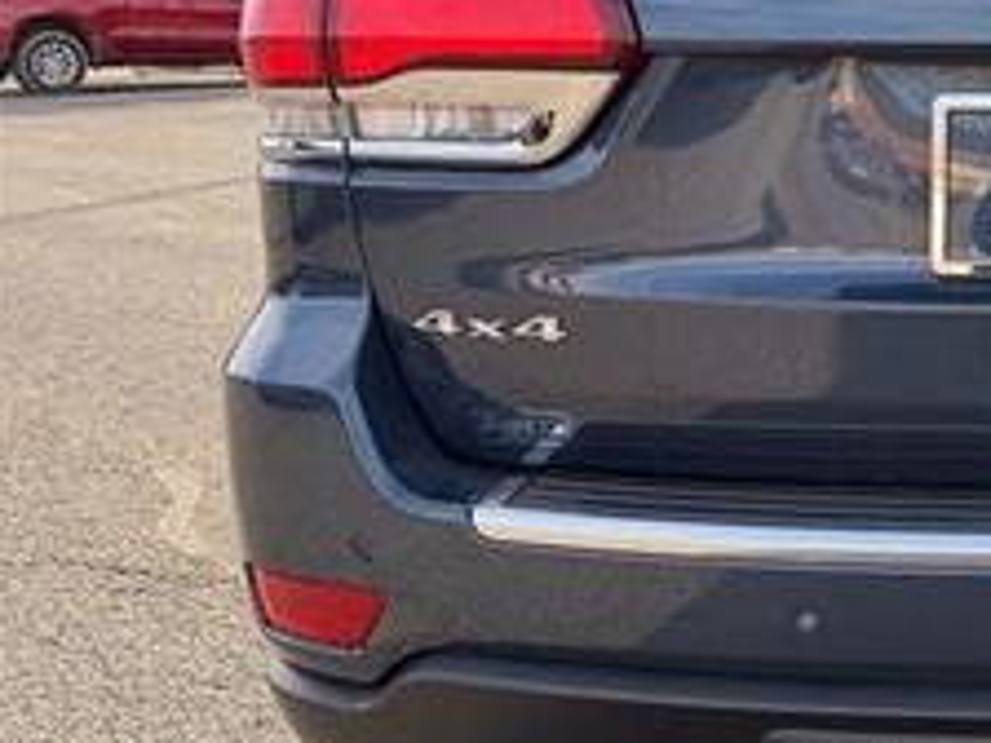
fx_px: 1546
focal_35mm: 54
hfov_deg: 31.4
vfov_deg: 26.6
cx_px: 1097
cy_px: 159
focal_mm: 6.76
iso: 100
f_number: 1.78
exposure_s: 1/898
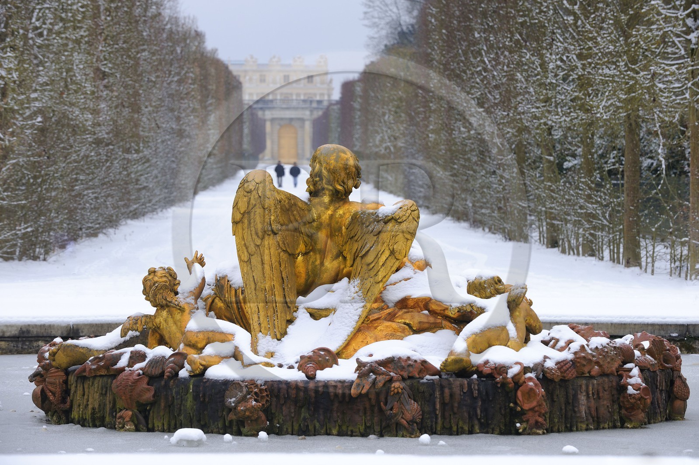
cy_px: 232
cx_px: 350
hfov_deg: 16.4
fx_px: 2425
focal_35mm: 125
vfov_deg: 10.9
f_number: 7.1
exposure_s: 1/160
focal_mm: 125
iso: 400
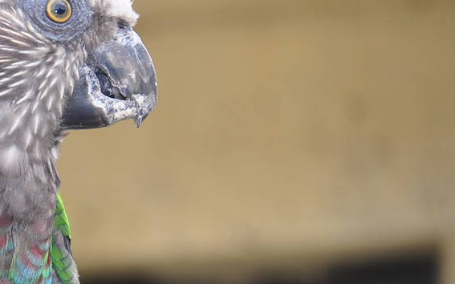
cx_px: -42
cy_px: 177
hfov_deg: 6.5
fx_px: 4010
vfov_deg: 4.1
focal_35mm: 323
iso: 200
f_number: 5.3
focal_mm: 75
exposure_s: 1/100
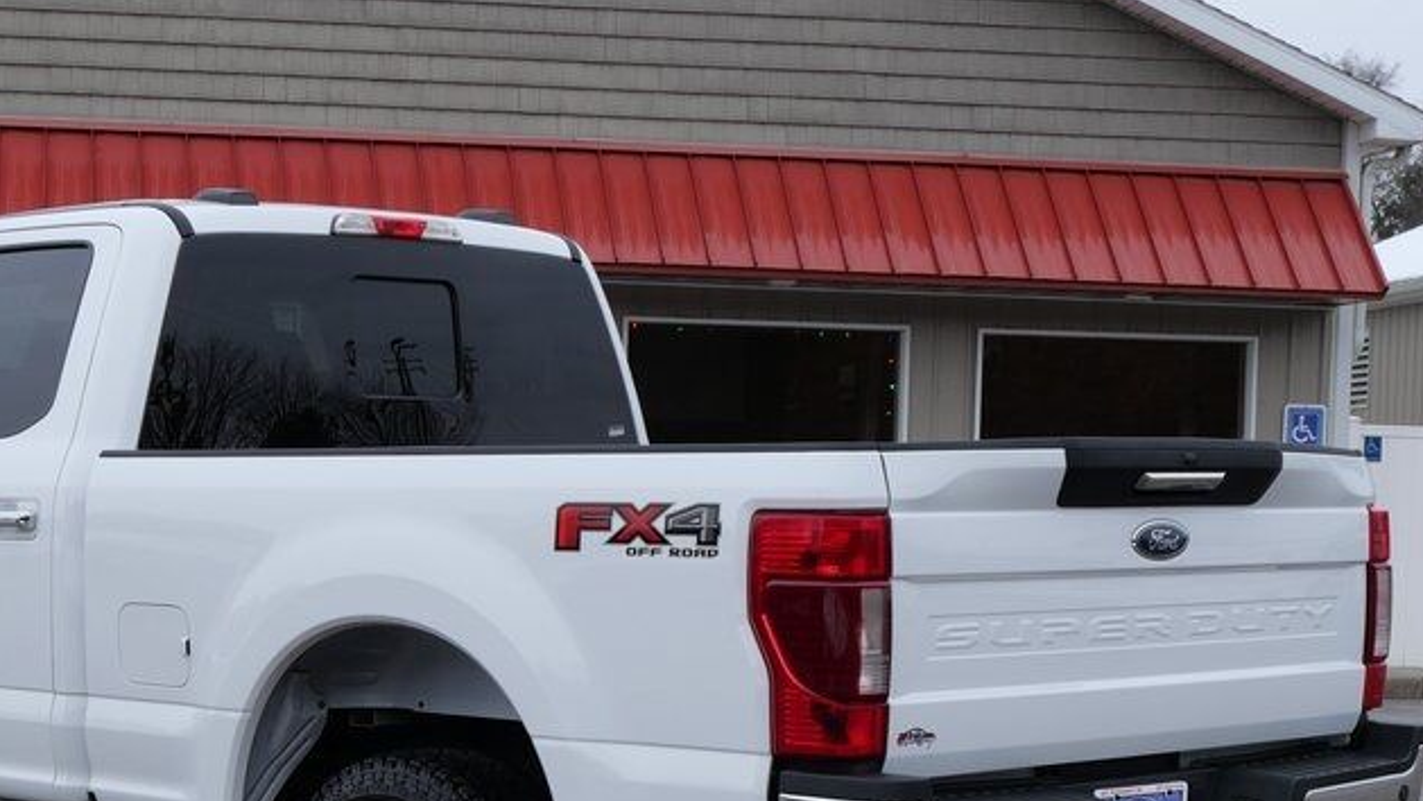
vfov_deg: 15.3
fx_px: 2943
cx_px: 414
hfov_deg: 26.9
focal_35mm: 78
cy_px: 704
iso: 200
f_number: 6.3
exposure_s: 1/160
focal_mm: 22
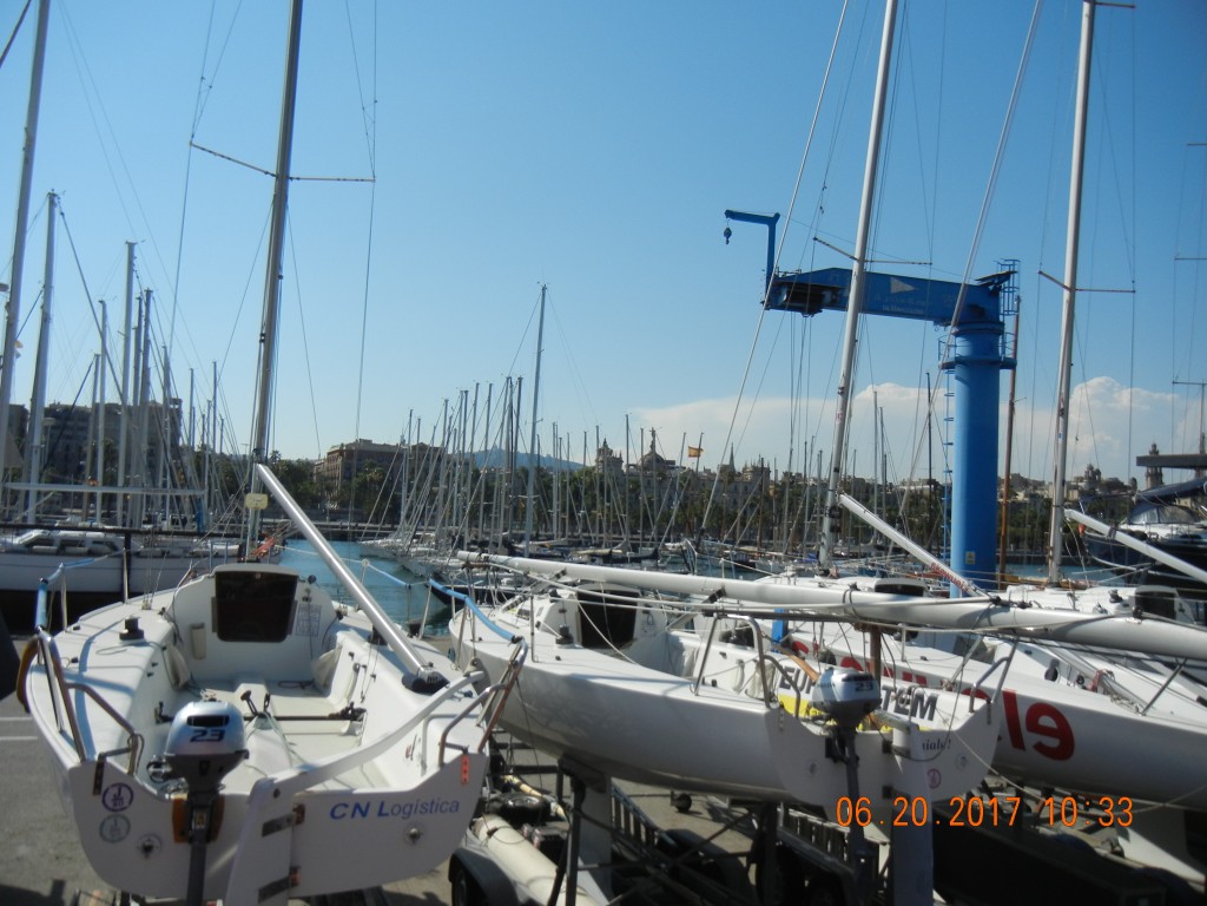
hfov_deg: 60.0
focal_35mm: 30
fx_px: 1046
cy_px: 453
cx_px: 604
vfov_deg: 46.8
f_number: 7
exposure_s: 1/716
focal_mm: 5.4
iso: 160
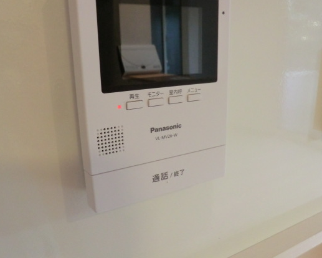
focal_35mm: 29
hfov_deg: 60.4
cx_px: 163
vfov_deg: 49.9
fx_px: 276
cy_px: 118
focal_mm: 4.3
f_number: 3.2
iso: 400
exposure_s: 1/60
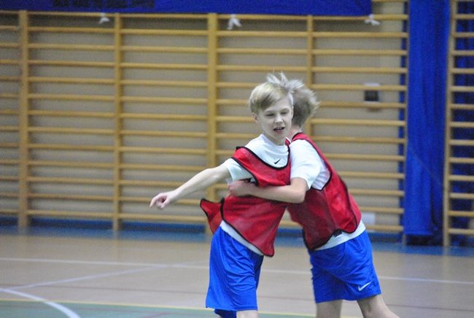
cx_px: 237
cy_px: 159
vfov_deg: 6.8
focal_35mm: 202
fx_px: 2671
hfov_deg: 10.1
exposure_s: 1/200
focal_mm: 135
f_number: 5
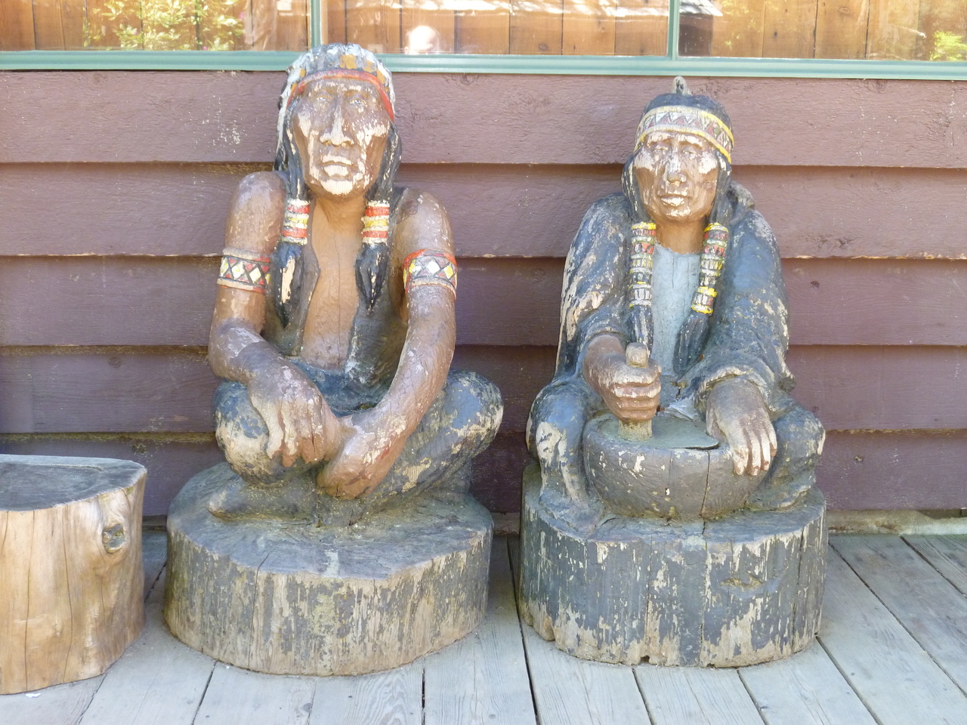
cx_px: 484
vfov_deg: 34.3
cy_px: 362
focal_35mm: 42
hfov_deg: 44.8
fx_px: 1173
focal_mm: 7.6
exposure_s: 1/30
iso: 250
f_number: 4.1
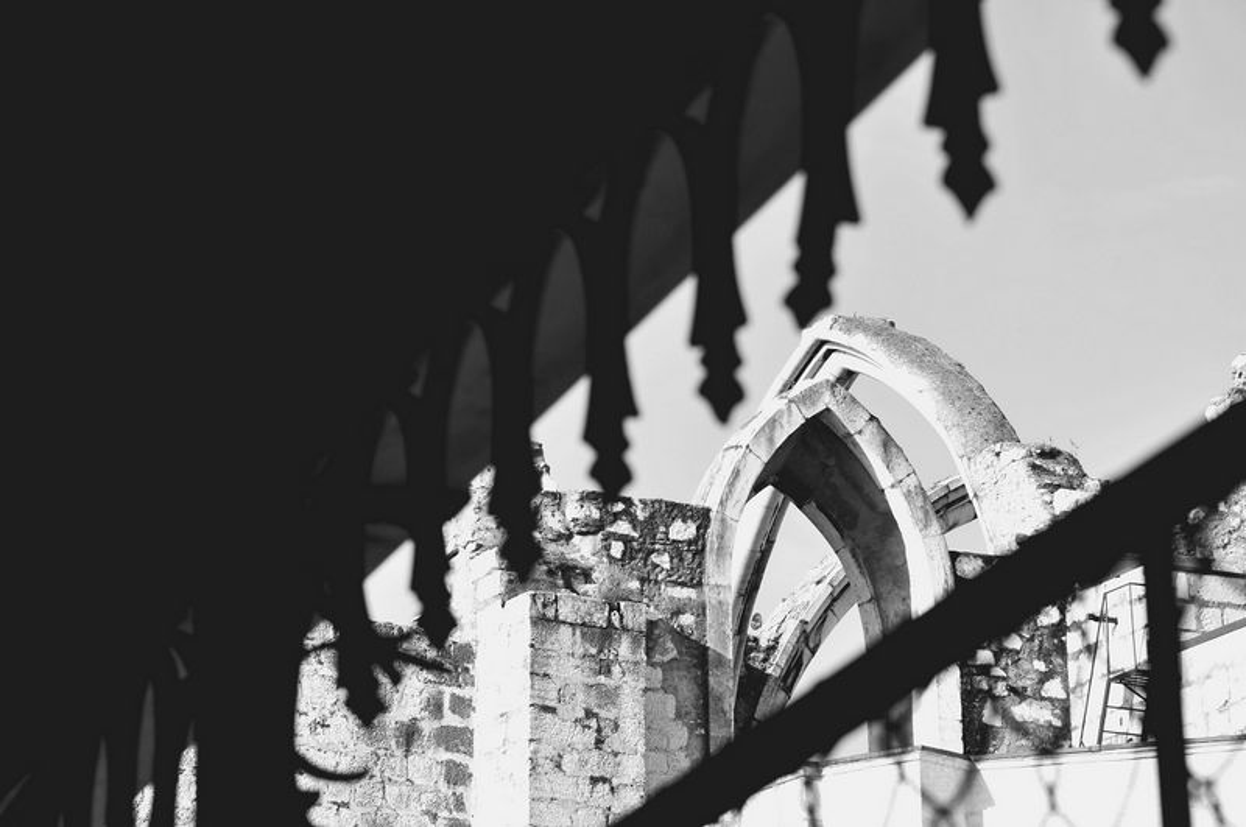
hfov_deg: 13.1
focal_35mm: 158
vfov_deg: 8.7
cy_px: 414
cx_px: 623
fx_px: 5443
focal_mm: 105
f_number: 13
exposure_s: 1/125
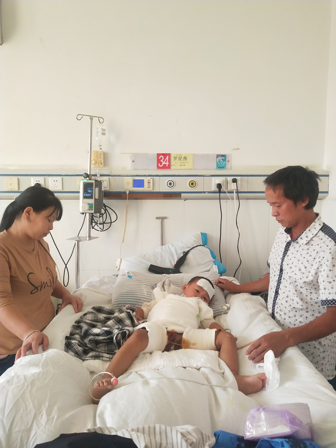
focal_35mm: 30
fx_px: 388
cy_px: 224
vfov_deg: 60.0
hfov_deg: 46.8
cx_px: 168
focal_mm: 3.95
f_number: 1.8
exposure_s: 1/50
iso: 263
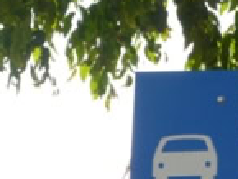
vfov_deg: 9.1
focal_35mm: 161
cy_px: 197
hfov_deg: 11.7
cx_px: 355
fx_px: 1108
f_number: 4.9
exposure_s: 1/200
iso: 80
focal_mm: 8.8
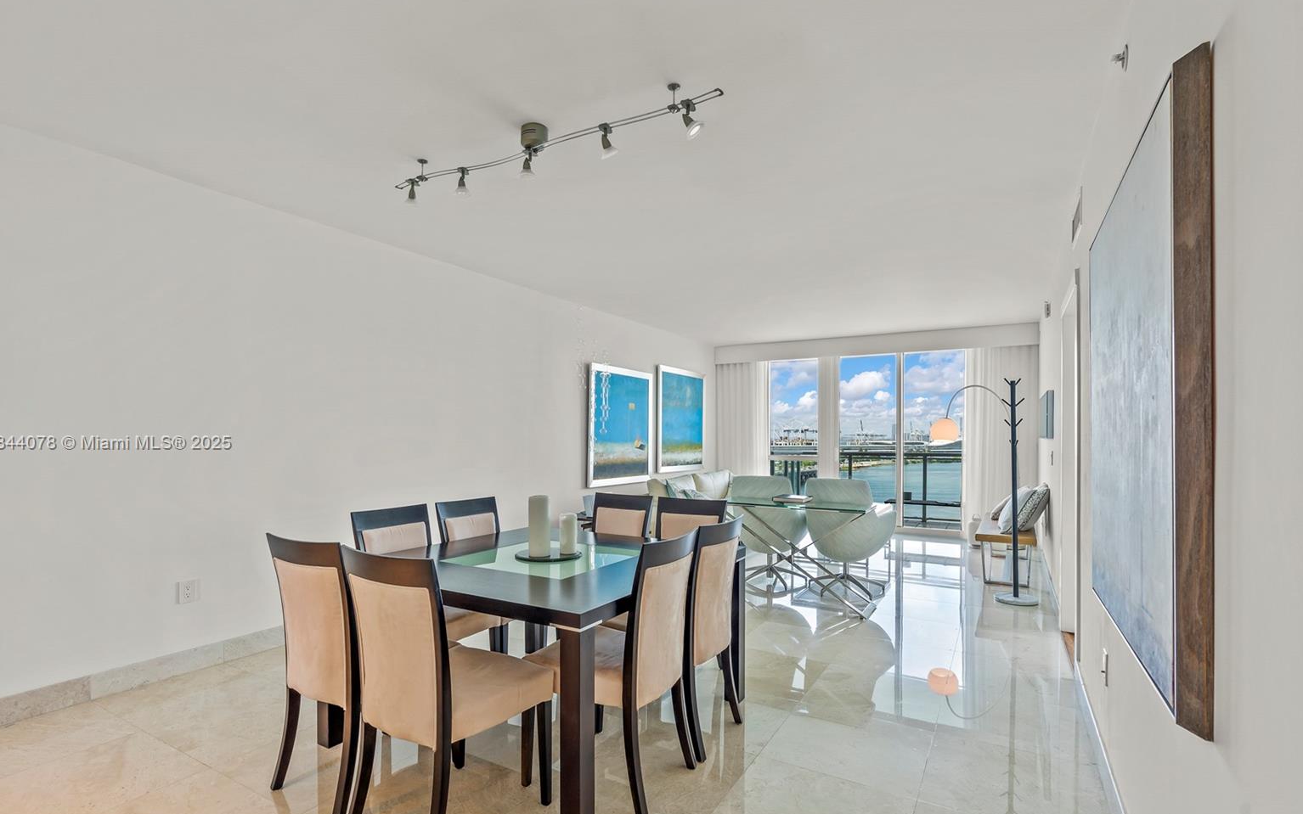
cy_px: 444
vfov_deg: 67.9
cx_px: 639
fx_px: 604
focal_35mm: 17
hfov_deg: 94.3
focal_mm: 16
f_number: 8
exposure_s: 1/6
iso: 800
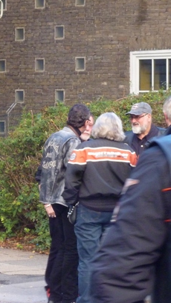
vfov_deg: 9.5
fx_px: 1830
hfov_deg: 5.3
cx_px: -51
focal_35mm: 227
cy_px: 146
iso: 400
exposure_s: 1/20
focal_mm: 20
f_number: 6.5
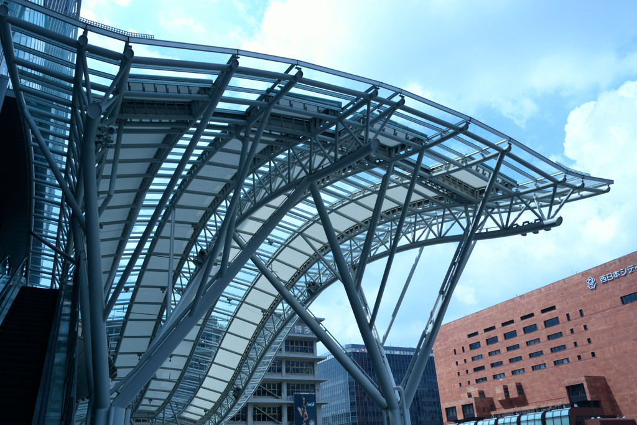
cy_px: 212
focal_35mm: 27
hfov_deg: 67.4
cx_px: 318
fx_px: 478
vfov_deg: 47.9
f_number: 8
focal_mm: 18
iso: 100
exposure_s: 1/250
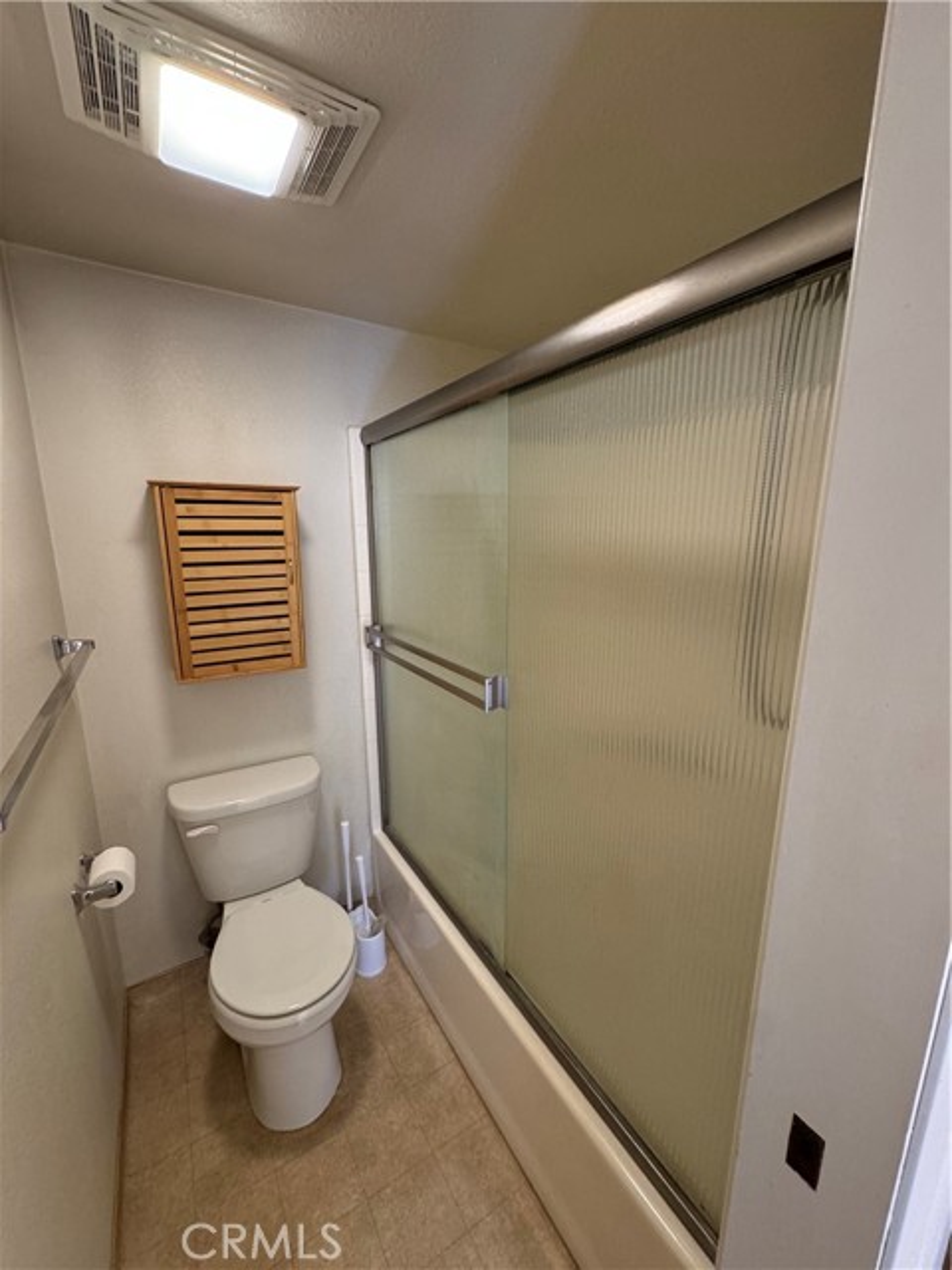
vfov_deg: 102.1
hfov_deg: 85.7
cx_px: 476
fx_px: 513
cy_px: 635
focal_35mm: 14
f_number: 2.2
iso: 250
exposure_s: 1/60
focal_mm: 2.22
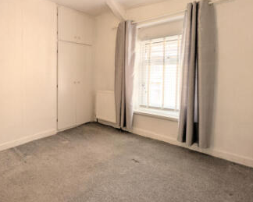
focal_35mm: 21
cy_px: 80
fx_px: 157
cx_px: 78
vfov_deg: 64.8
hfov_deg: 74.5
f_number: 1.95
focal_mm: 2.23
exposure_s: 1/76.2
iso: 39
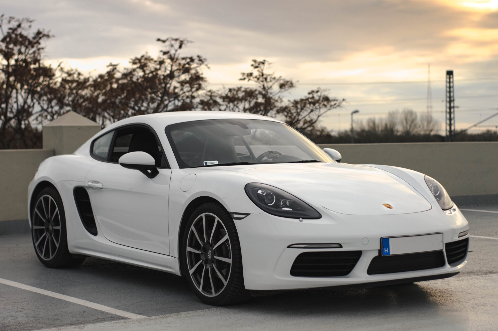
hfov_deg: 27.0
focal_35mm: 75
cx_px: 249
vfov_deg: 18.2
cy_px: 166
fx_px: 1037
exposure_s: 1/500
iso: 200
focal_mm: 50
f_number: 2.8
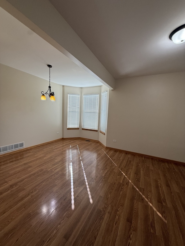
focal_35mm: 14
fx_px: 100
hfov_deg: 85.7
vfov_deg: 102.1
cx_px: 92
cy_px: 123
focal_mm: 2.22
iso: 100
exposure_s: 1/120
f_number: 2.2
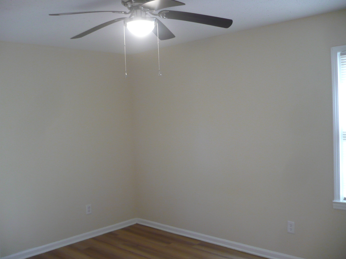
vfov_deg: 40.7
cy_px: 130
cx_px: 173
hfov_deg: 52.6
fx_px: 350
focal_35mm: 35
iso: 200
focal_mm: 5.8
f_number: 2.8
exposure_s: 1/25
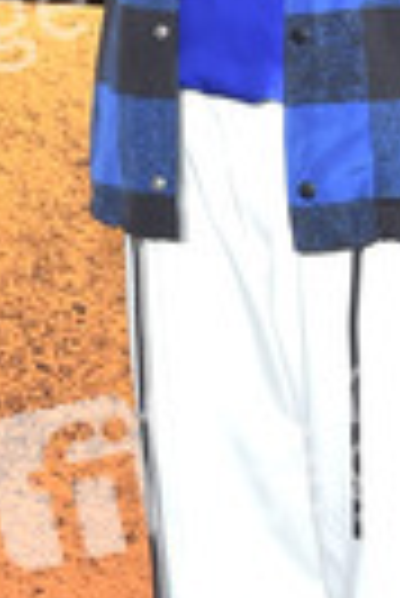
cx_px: 348
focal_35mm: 114
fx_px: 1895
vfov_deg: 16.8
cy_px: -211
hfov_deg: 12.0
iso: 640
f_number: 6.3
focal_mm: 38
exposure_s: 1/250
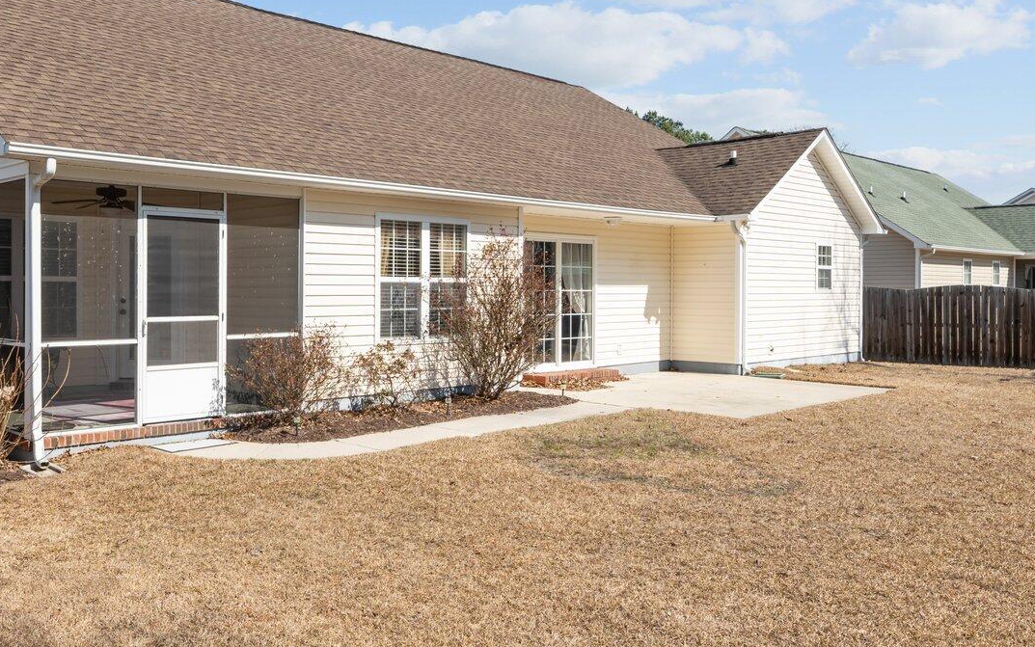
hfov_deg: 54.4
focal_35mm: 35
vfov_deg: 36.2
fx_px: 987
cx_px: 358
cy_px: 281
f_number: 9
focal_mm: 18
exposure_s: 1/250
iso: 160
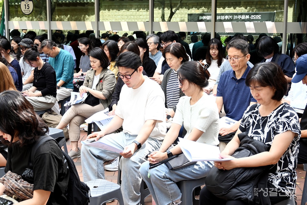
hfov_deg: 36.9
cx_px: 154
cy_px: 102
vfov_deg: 25.1
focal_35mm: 54
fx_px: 460
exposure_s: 1/200
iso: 400
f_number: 5.3
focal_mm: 36
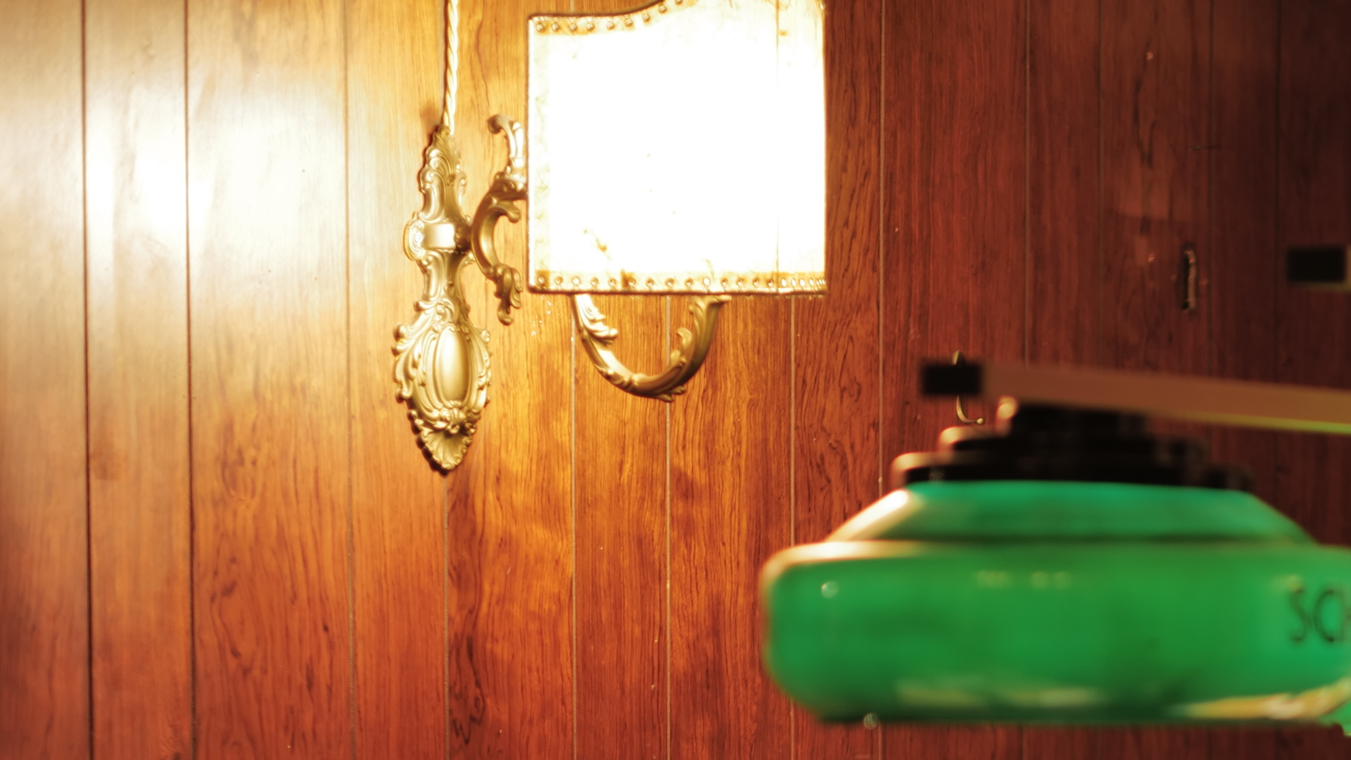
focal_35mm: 233
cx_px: 1596
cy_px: 1312
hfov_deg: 9.1
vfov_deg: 5.2
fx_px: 8348
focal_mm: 75
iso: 100
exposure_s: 1/25
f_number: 1.4
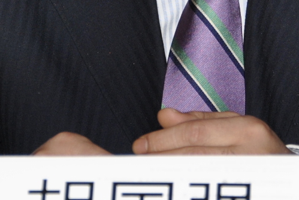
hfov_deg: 5.7
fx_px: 3002
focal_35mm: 361
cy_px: -94
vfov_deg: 3.8
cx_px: 223
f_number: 5.3
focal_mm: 62
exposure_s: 1/60
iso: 200
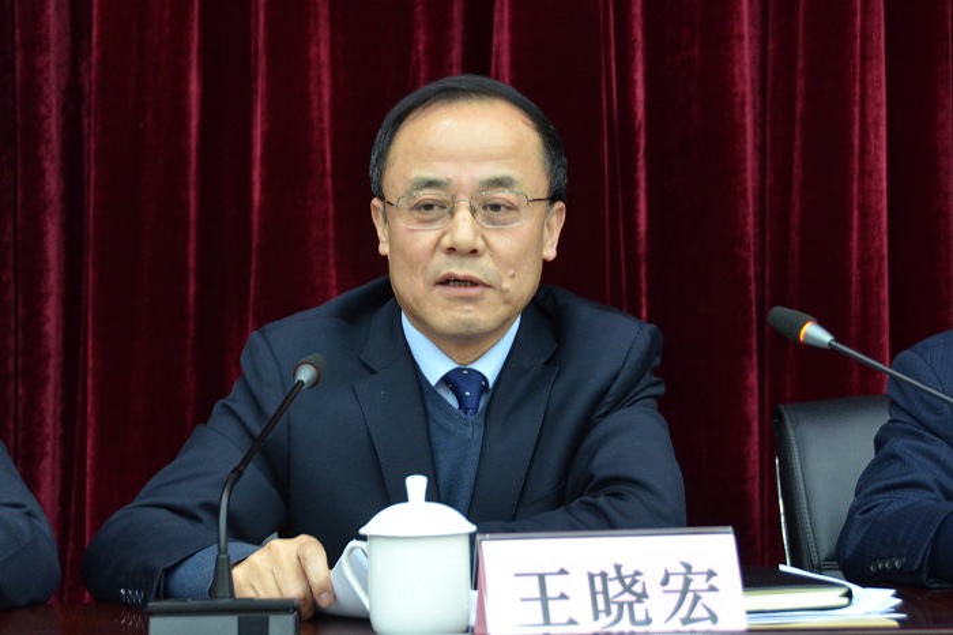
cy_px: 318
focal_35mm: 78
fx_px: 2064
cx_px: 476
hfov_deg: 26.0
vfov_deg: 17.5
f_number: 4.8
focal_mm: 52
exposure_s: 1/20
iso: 1250
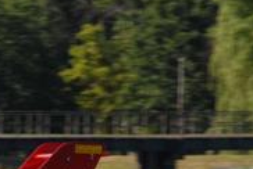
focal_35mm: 896
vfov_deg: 1.5
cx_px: -85
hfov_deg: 2.3
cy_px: 285
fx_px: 6307
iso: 400
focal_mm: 170
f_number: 10
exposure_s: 1/400
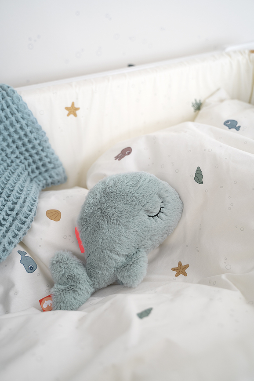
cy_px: 190
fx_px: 444
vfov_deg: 46.4
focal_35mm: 42
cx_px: 127
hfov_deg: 31.9
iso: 400
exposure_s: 1/100
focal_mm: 42
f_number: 2.8
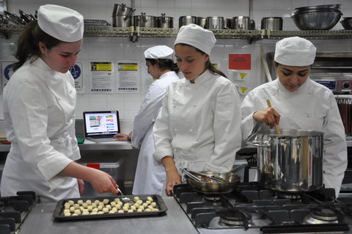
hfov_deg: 41.2
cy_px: 117
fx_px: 469
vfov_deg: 28.0
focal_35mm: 48
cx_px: 176
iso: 1000
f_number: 4.2
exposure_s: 1/80
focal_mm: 32
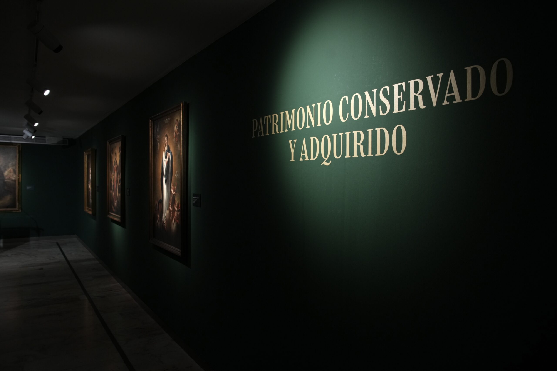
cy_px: 186
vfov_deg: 53.1
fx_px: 371
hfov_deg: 73.7
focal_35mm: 24
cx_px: 278
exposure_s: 1/125
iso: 1000
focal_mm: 24
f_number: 5
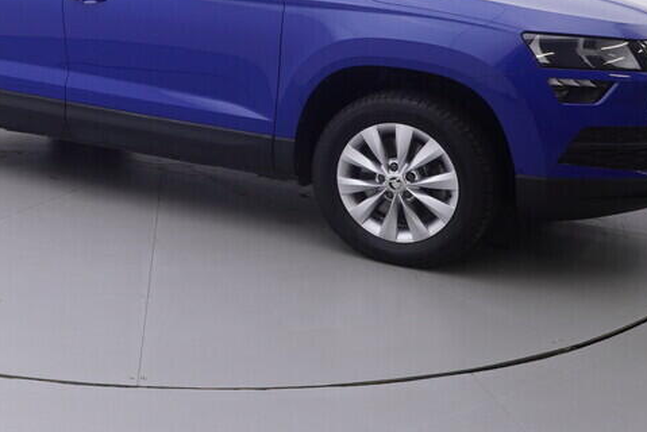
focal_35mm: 48
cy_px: 42
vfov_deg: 27.1
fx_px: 864
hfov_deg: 39.0
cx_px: 104
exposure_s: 1/80
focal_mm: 15
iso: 200
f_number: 5
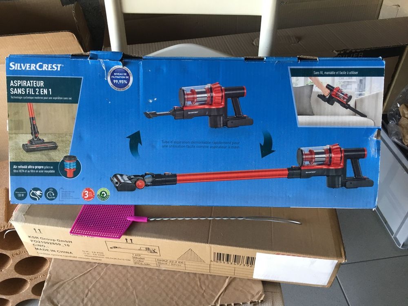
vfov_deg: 48.2
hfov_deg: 61.7
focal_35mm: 29
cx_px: 204
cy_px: 153
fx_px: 342
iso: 50
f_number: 2.2
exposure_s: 1/33
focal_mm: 4.15
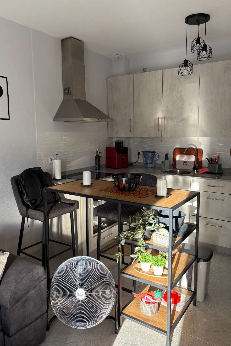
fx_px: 269
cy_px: 170
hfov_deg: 46.4
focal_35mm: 28
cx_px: 109
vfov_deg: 65.5
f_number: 1.6
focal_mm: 5.96
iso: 64
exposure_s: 1/241
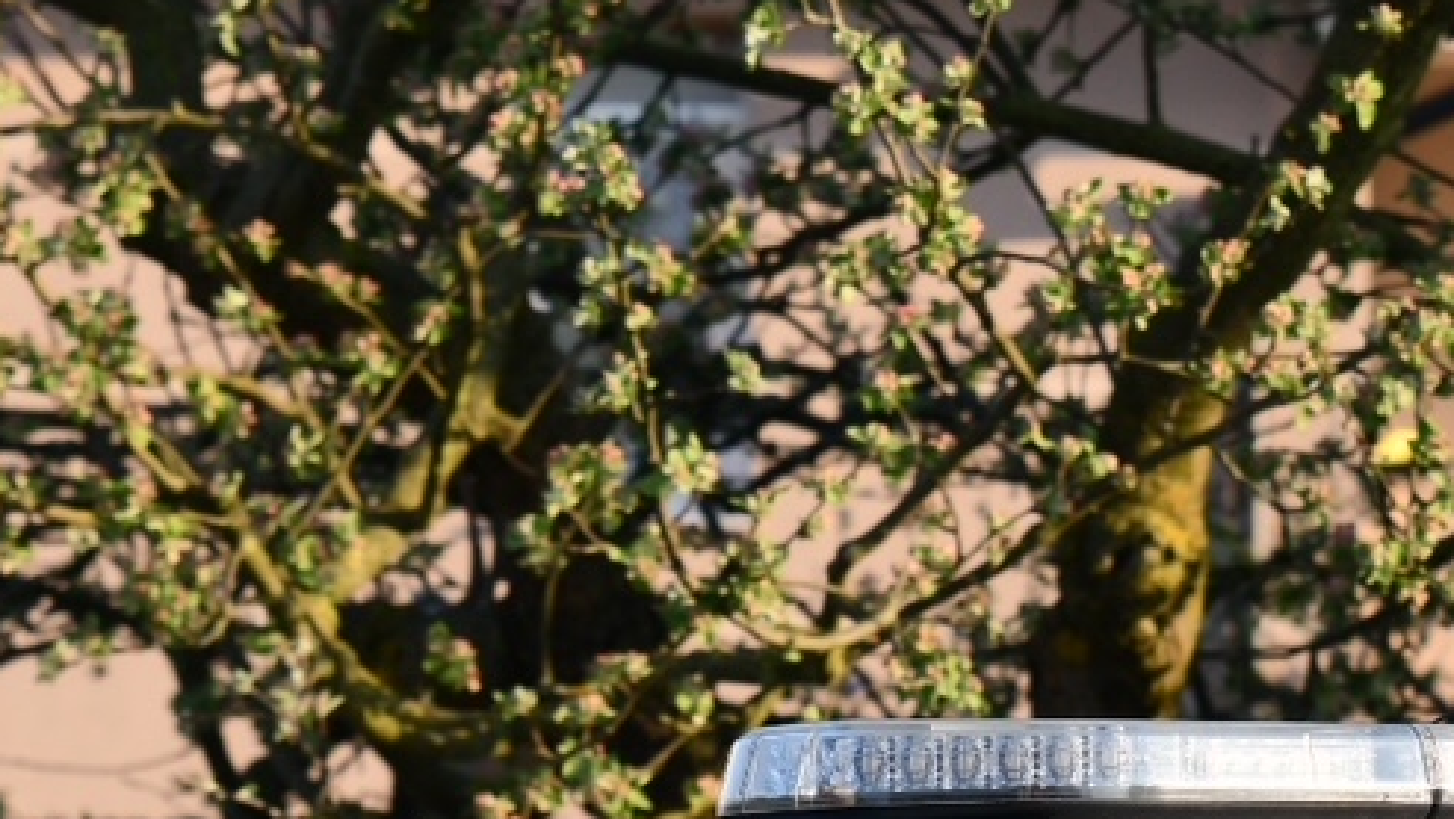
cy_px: 488
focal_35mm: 286
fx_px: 11029
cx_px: 1543
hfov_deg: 7.5
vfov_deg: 4.3
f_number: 5.6
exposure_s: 1/500
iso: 220
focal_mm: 70
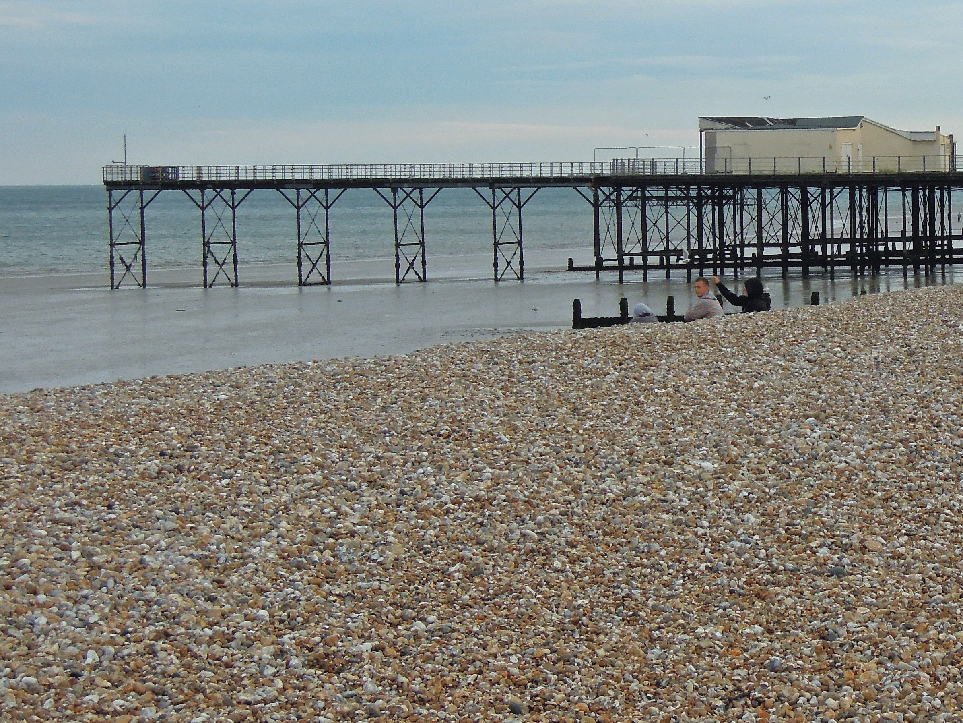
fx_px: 3255
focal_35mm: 117
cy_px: 182
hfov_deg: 16.7
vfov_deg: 12.6
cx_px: 796
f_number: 4.5
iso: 160
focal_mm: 12.5
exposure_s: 1/125
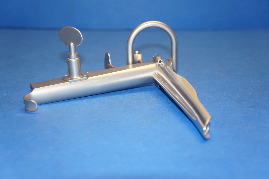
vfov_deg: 25.7
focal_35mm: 52
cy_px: 90
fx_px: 392
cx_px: 134
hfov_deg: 37.9
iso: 400
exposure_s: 1/60
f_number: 4.5
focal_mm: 35
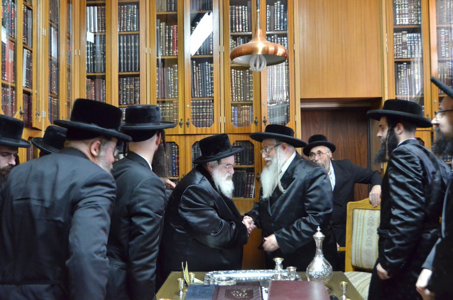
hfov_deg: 53.2
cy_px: 150
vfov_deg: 36.7
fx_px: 452
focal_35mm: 36
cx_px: 226
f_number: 3.8
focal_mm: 24
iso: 2000
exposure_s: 1/100
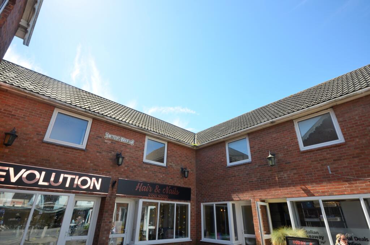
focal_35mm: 20
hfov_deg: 85.5
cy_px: 122
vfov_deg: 63.0
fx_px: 200
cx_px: 185
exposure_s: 1/200
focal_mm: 13
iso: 200
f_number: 7.1
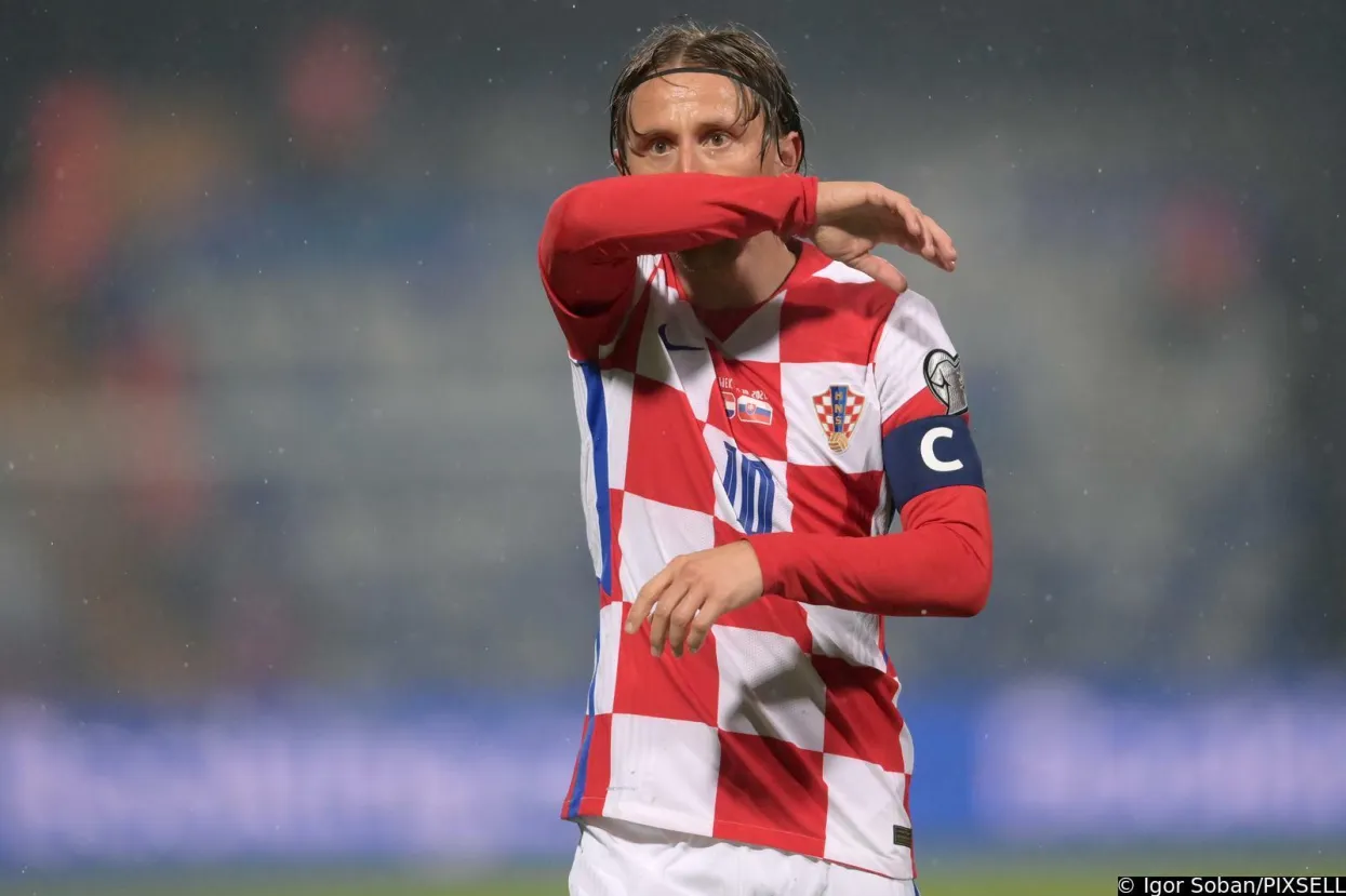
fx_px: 14949
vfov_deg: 3.4
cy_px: 448
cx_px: 673
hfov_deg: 5.2
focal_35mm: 400
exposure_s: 1/2500
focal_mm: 400
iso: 5000
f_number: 2.8
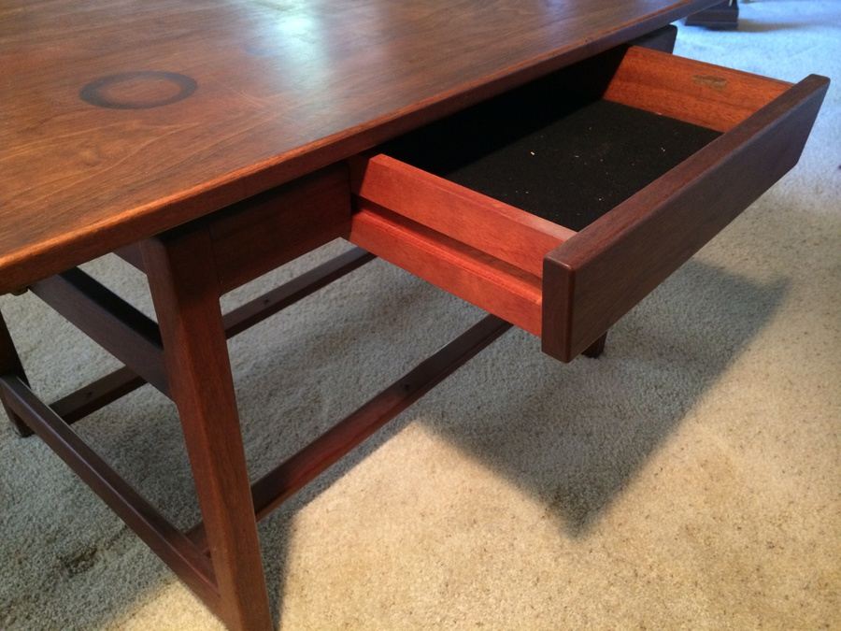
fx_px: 729
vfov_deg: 46.8
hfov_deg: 60.0
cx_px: 420
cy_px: 316
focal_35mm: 30
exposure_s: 1/17
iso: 320
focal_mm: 4.12
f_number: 2.2
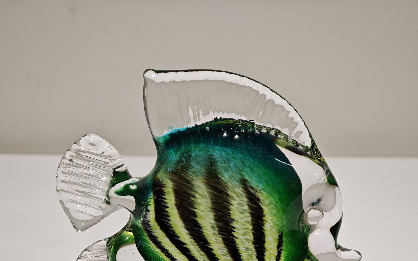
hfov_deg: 23.0
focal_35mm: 90
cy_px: 187
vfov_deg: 14.5
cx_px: 234
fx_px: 1025
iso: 250
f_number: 1.8
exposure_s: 1/100
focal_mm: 11.5
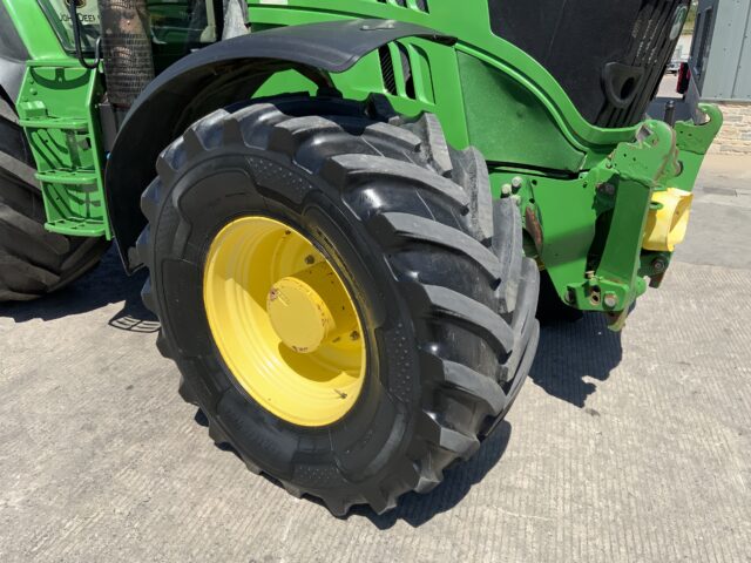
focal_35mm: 29
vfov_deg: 48.2
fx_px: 629
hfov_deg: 61.7
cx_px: 376
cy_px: 282
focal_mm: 3
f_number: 1.8
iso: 16
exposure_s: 1/1250
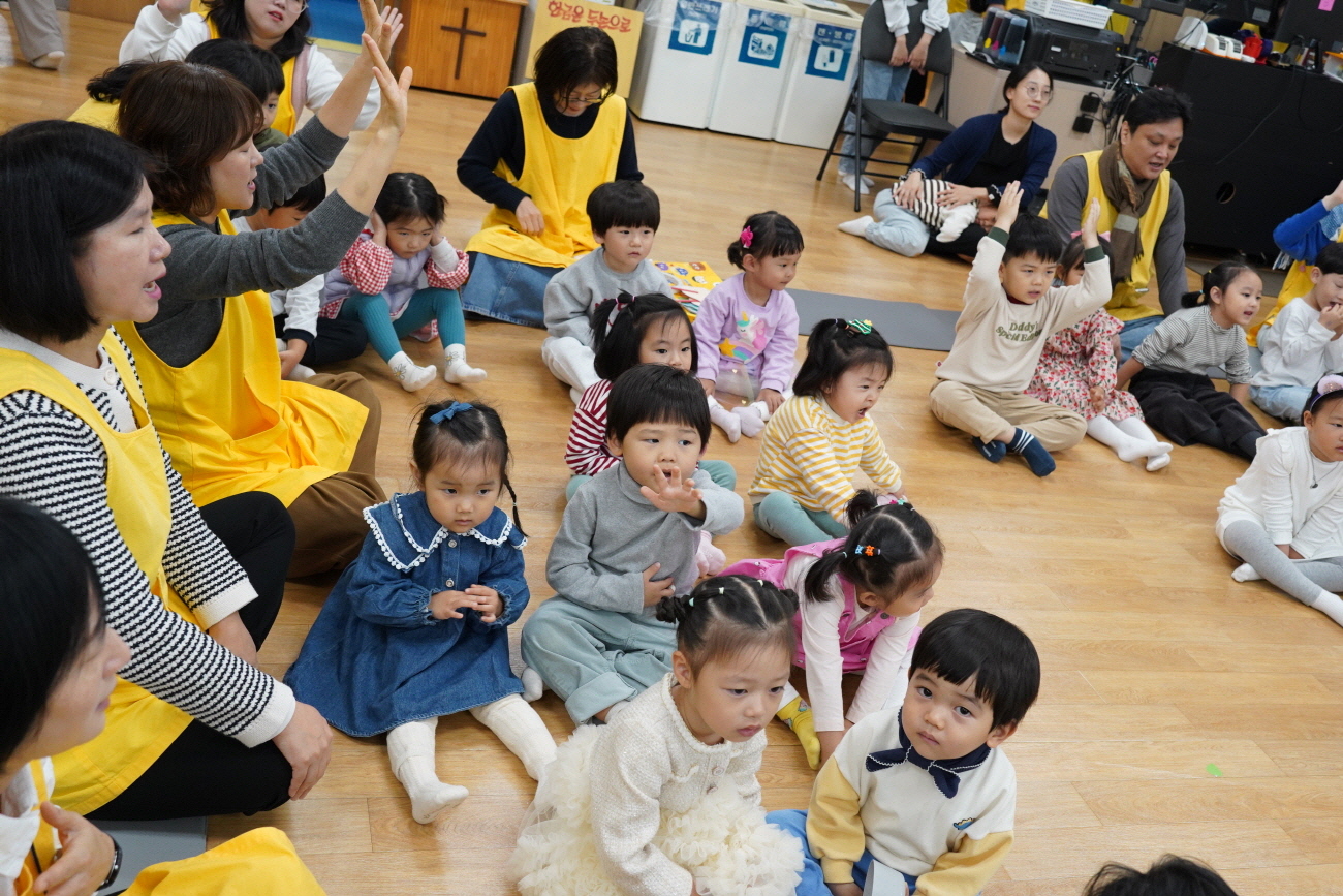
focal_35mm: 36
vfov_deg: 36.9
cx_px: 672
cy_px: 448
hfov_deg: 53.1
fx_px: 1343
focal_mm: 36
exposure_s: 1/100
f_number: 5.6
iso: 2500
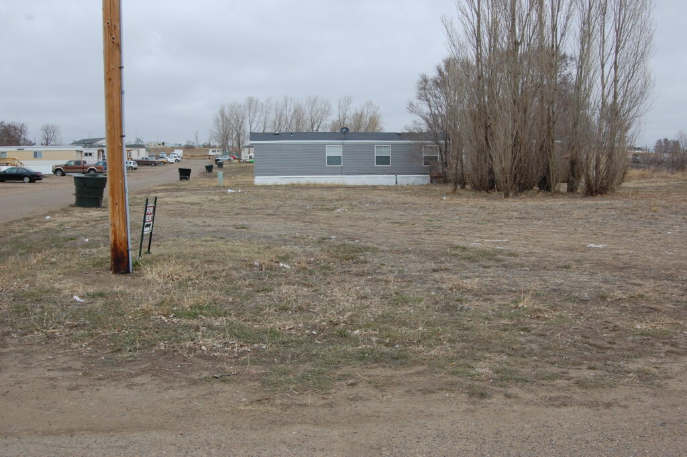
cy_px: 228
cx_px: 344
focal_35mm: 39
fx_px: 744
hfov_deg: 49.6
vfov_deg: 34.2
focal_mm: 26
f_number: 9
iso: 200
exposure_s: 1/320
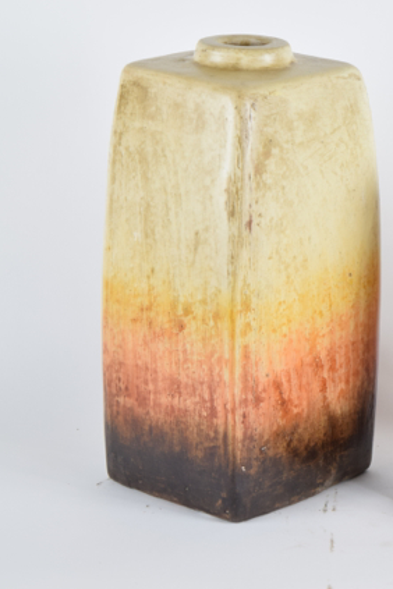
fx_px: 2043
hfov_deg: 10.9
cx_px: 385
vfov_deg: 16.4
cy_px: 294
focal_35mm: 125
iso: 400
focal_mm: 55
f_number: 6.3
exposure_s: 1/125
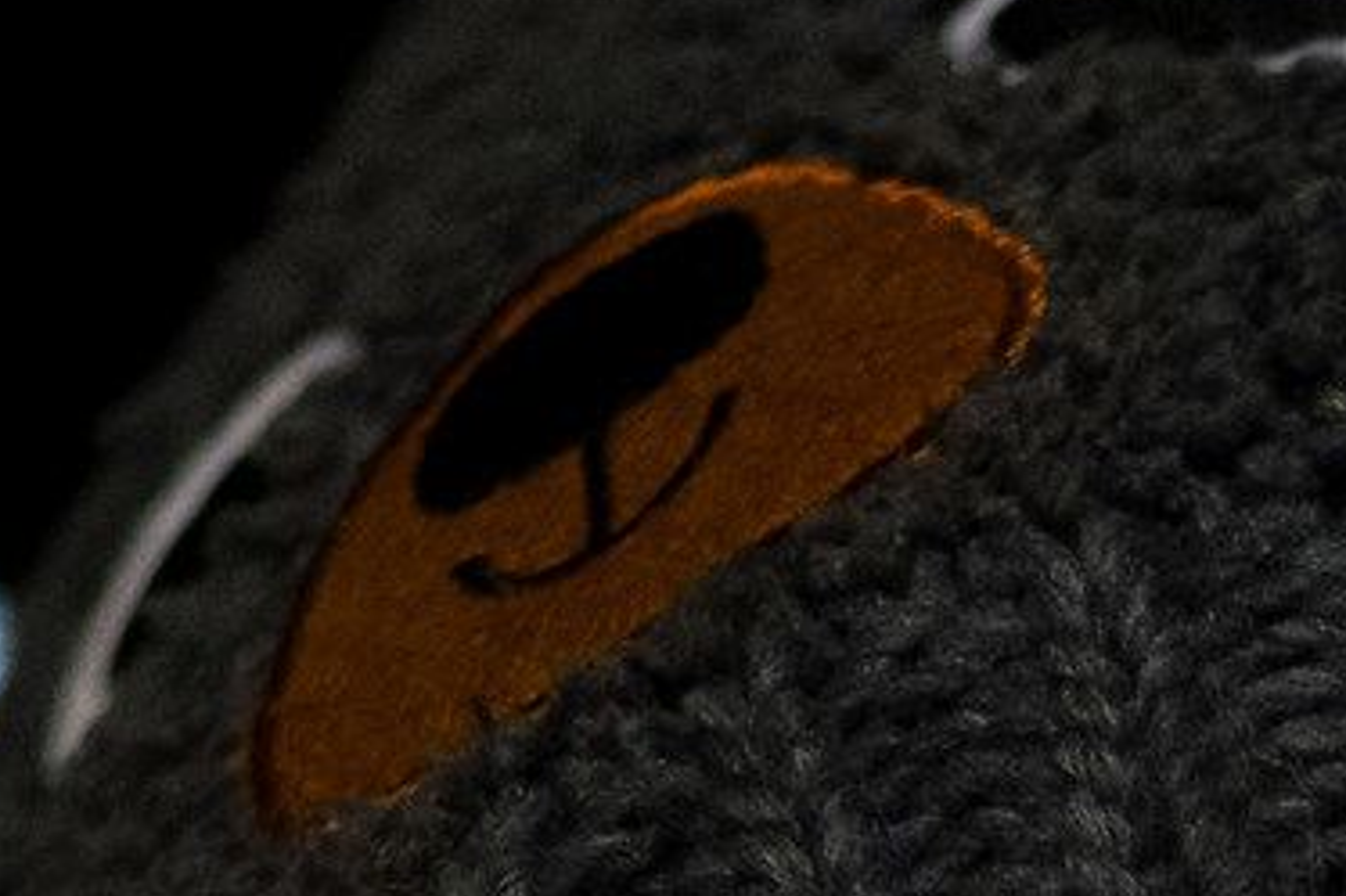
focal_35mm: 539
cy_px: 2076
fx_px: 20143
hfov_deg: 3.8
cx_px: 1864
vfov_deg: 2.5
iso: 1000
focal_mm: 56
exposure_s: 1/180
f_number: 1.2
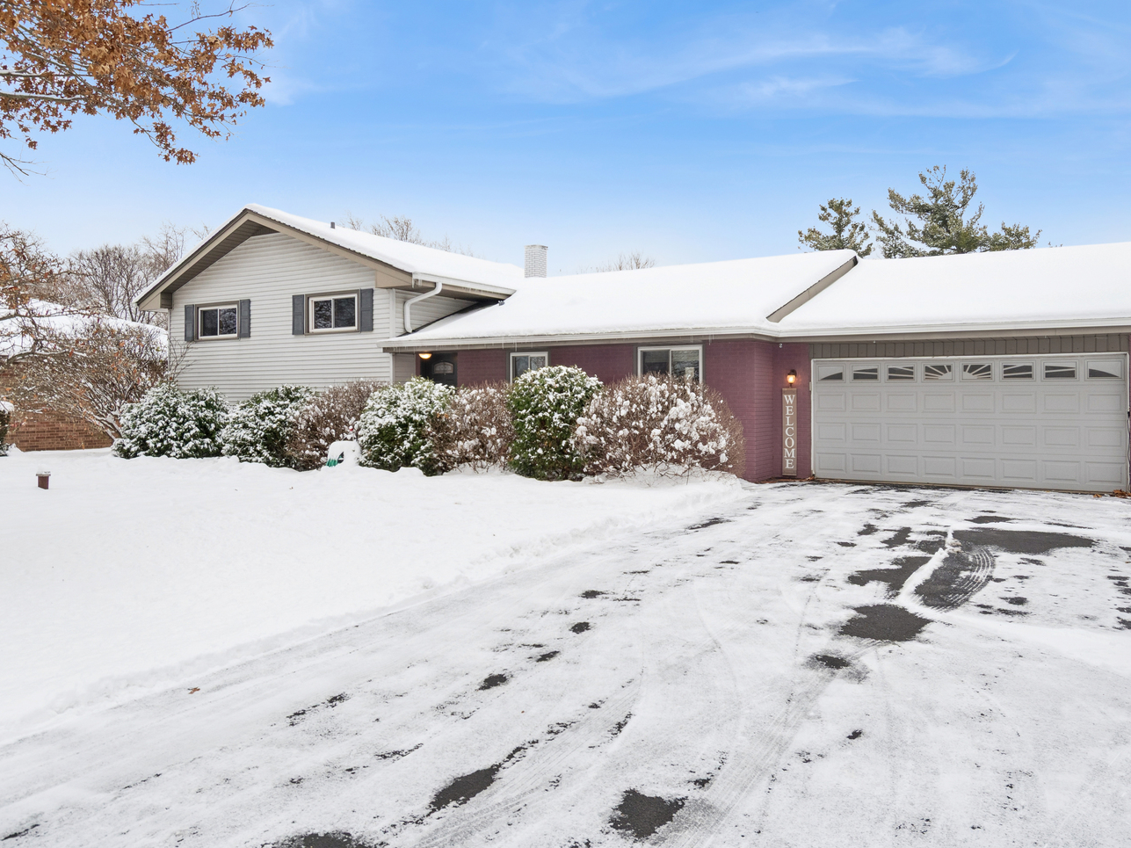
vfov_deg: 57.5
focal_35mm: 24
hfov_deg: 72.4
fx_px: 771
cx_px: 602
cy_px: 455
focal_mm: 13
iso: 320
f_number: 8
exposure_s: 1/125
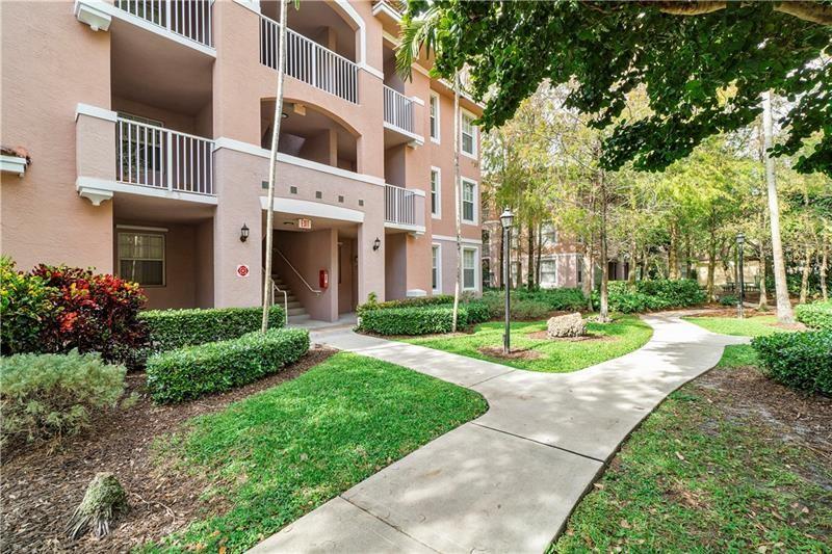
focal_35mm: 15
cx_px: 416
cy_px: 277
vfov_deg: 77.3
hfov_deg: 100.4
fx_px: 347
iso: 100
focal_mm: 10
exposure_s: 1/20
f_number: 11
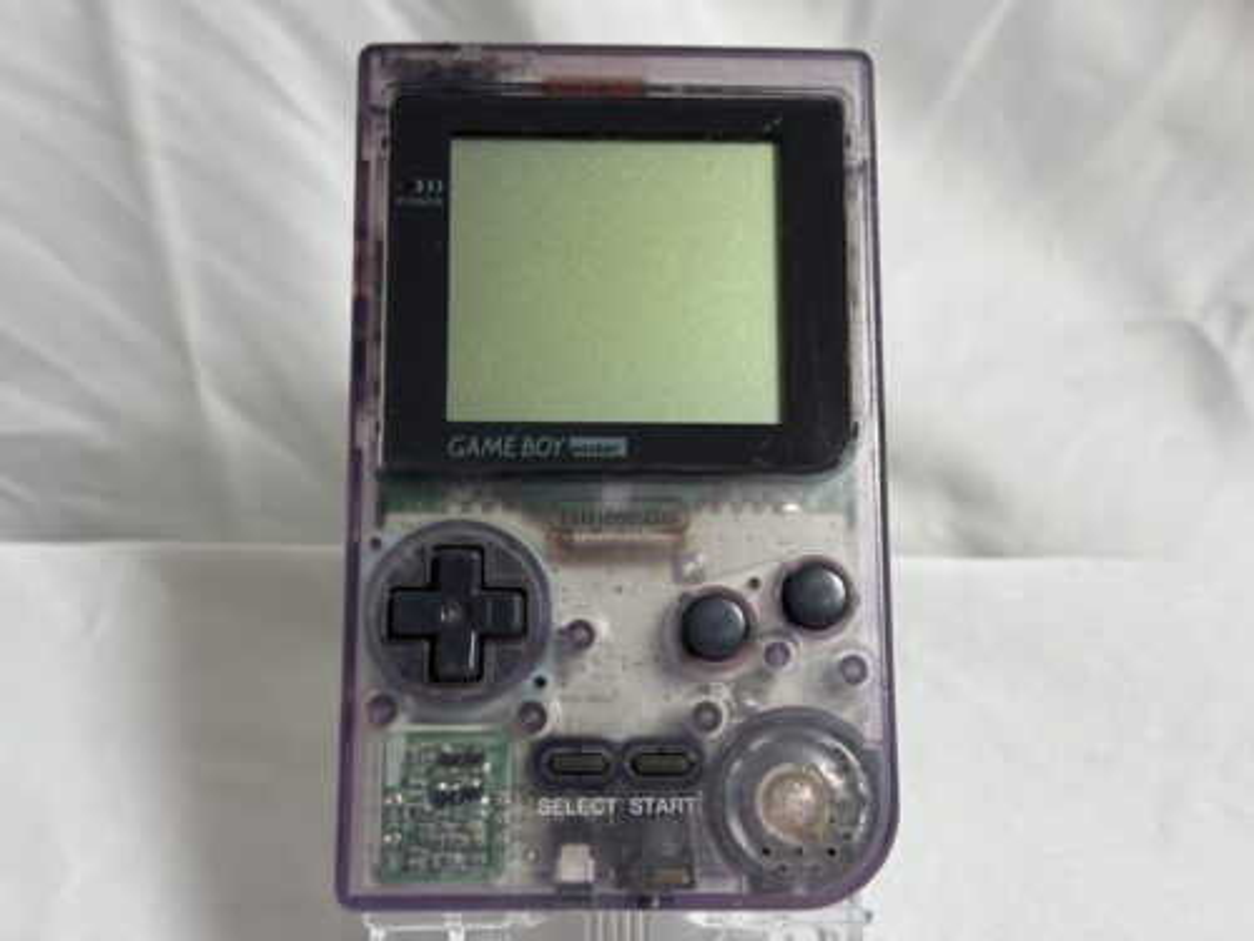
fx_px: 1739
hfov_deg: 39.7
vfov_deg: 30.3
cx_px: 627
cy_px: 470
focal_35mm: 48
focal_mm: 6.76
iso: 64
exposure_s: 1/78
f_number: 1.78
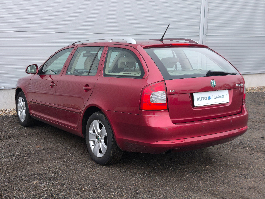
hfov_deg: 41.2
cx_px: 132
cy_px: 100
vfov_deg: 31.5
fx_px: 352
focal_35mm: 46
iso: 64
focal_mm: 6.57
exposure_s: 1/100
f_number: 1.6
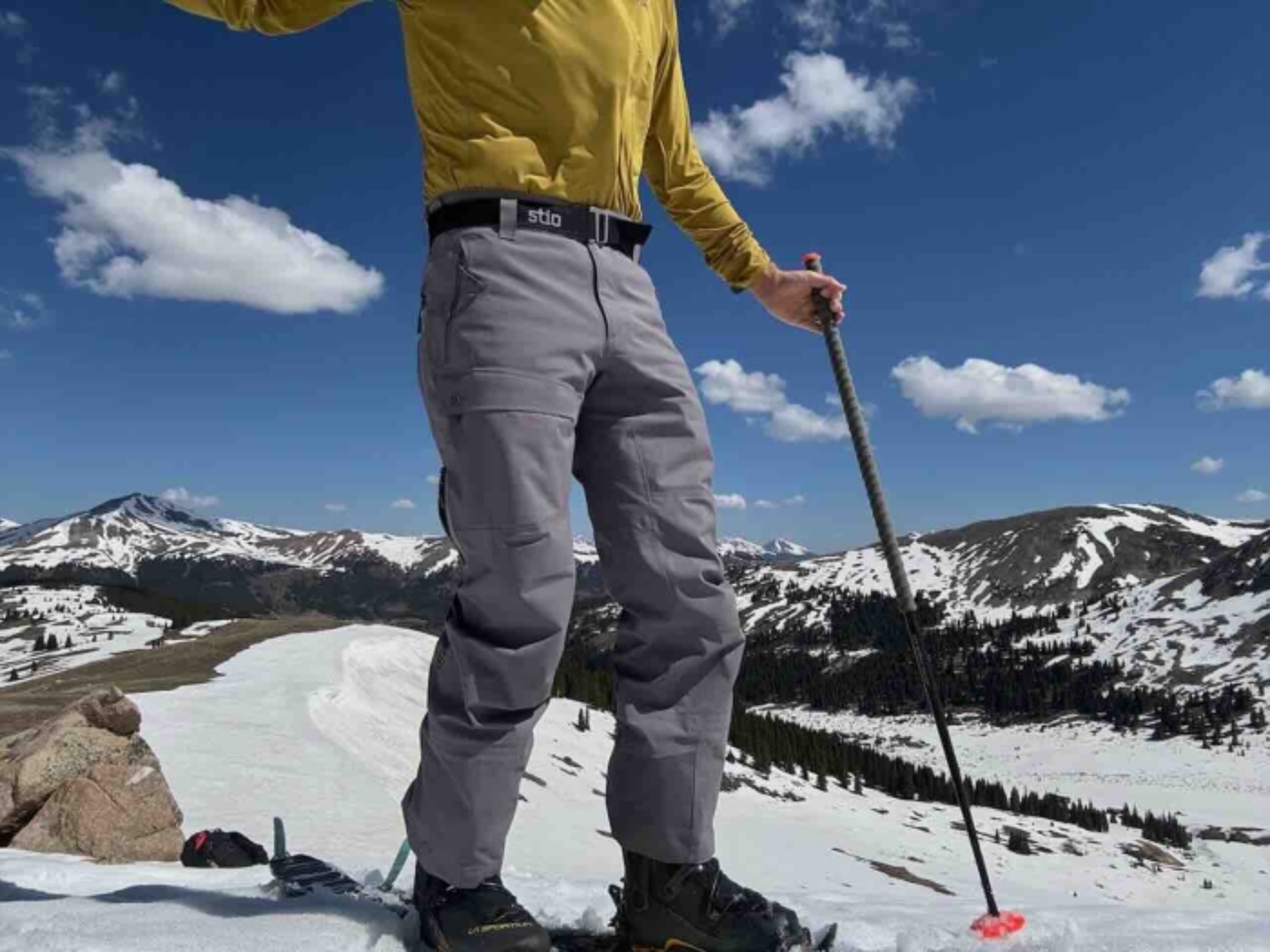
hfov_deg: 73.9
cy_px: 476
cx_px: 635
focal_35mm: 23
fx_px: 844
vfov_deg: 58.9
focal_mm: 2.69
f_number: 1.9
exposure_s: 1/3571
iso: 25
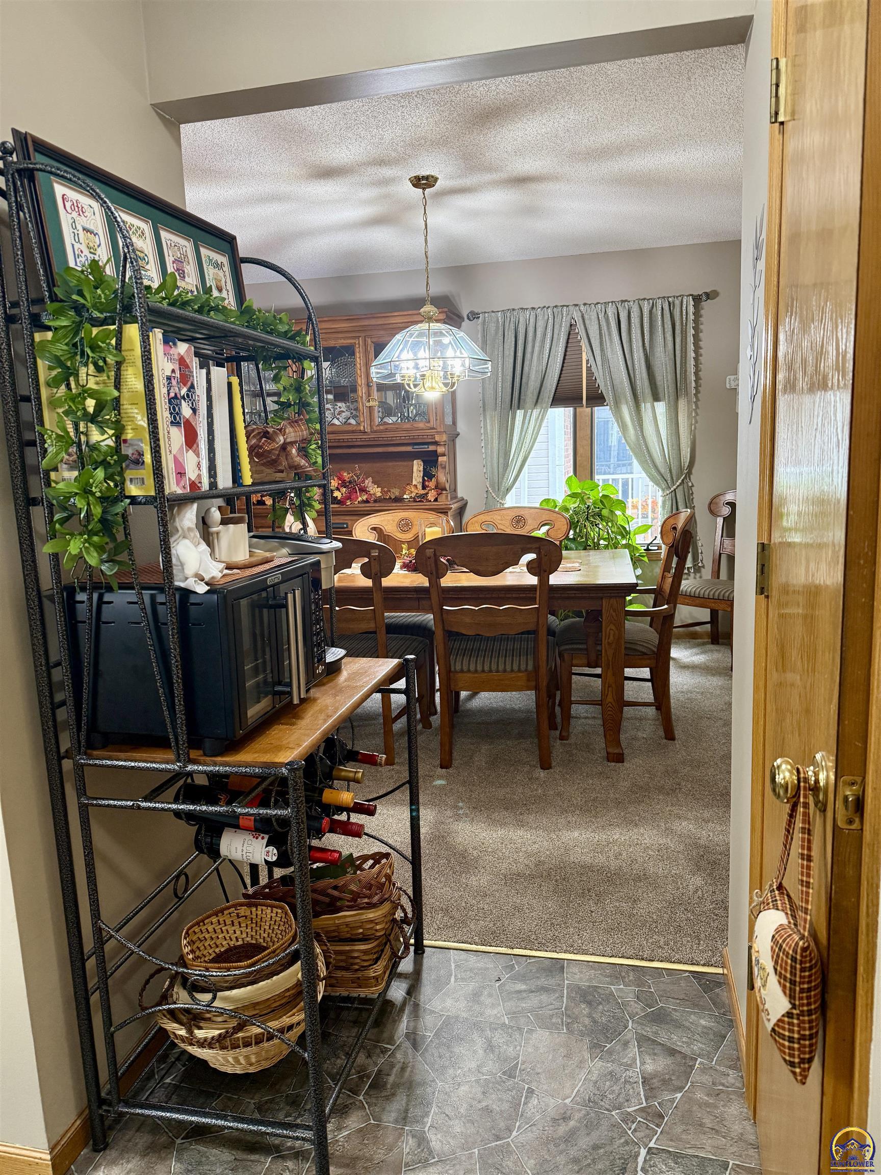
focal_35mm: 24
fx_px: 814
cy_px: 588
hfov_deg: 56.8
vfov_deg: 71.6
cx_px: 440
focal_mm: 6.76
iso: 320
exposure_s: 1/60
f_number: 1.78
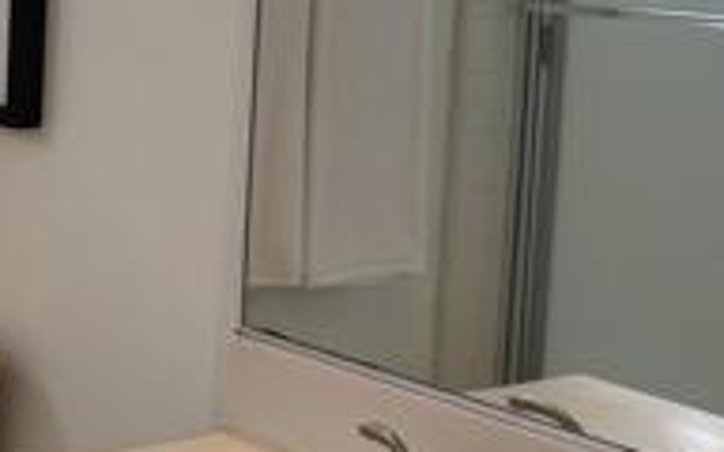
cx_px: -256
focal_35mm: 85
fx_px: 1677
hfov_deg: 21.6
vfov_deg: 15.1
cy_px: -11
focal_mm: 6.76
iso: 80
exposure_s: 1/173
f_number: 1.78
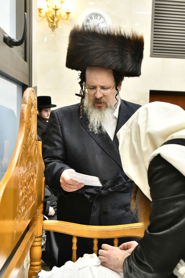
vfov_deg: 35.0
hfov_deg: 23.8
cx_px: 99
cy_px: 154
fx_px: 439
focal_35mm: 57
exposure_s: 1/160
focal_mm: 45
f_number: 5.6
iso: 2500
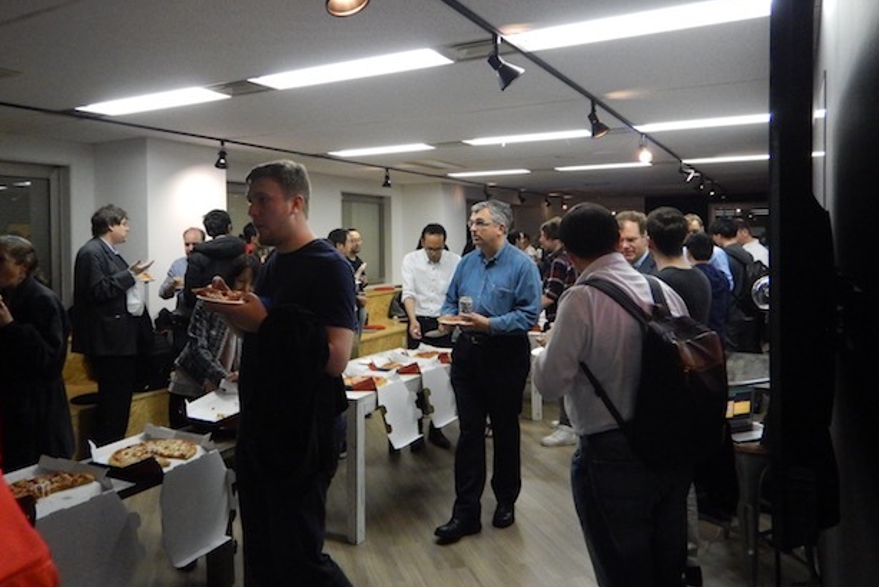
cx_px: 424
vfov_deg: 49.4
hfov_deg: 69.3
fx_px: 635
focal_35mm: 26
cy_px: 248
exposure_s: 1/160
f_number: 2.8
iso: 800
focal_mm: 4.3
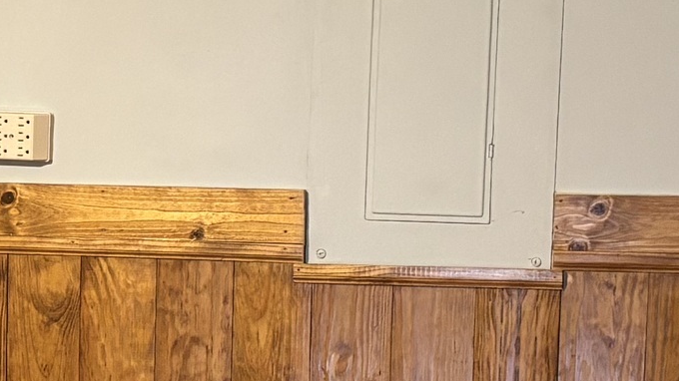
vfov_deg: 9.4
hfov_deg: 16.4
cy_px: 284
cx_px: -5
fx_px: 2304
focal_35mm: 128
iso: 500
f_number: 1.6
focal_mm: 5.96
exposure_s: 1/40
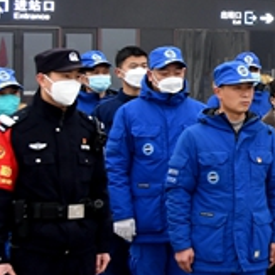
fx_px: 1123
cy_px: 62
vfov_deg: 13.9
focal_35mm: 125
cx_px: 548
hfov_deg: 12.3
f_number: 5.6
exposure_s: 1/125
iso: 500
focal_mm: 20
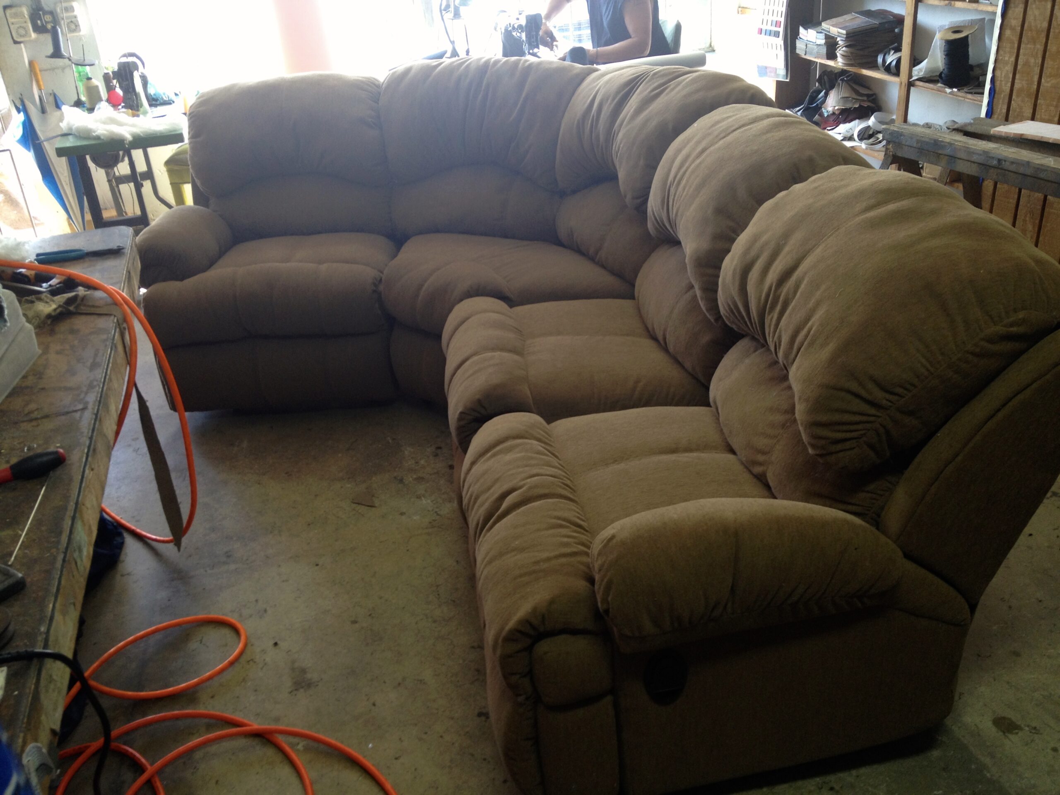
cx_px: 530
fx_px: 1072
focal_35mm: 35
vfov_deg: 40.7
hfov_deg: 52.6
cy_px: 398
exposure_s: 1/30
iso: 50
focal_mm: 4.28
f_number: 2.4
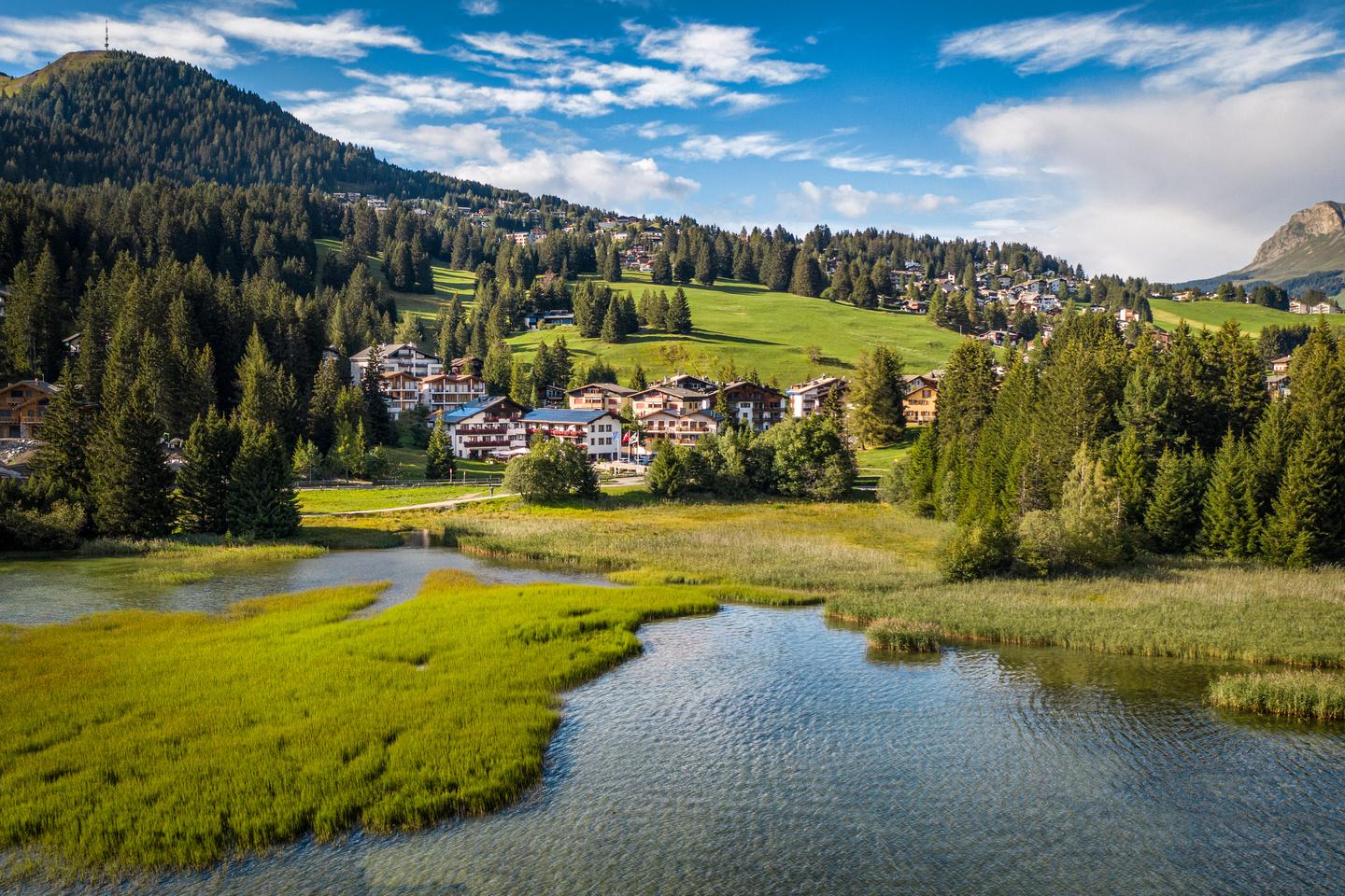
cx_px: 672
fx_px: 1046
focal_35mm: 28
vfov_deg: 46.4
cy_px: 448
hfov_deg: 65.5
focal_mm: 10.26
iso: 100
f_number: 4.5
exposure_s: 1/160
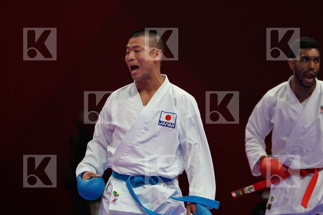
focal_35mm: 420
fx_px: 3768
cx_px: 162
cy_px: 108
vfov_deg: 3.3
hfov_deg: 4.9
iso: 2000
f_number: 4
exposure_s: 1/1000
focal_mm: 280
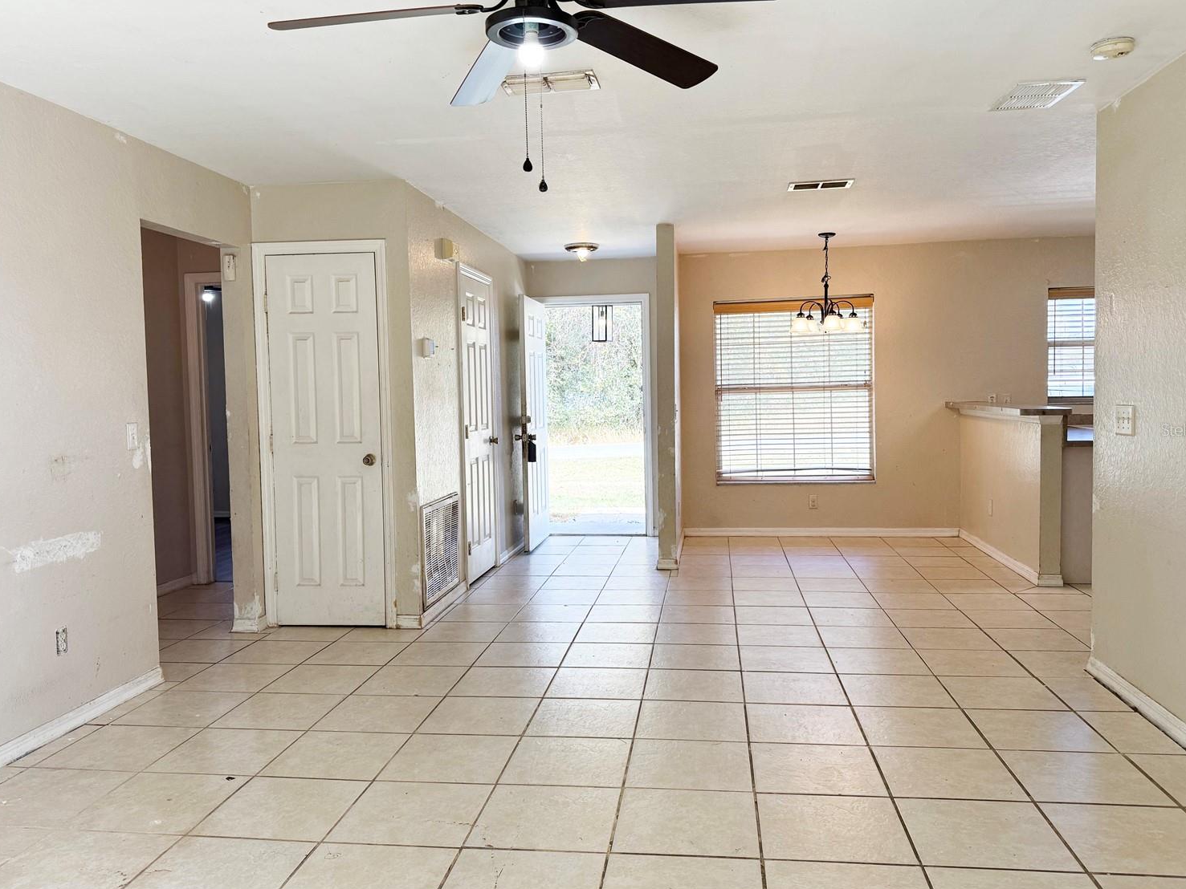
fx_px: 891
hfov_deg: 67.3
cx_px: 594
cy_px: 429
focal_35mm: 26
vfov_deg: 53.1
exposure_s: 1/286
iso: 100
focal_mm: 6.76
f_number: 1.78
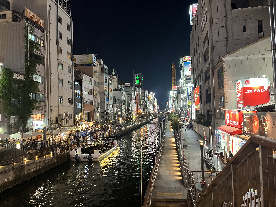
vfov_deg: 53.1
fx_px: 207
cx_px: 138
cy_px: 104
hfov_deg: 67.3
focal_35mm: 26
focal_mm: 5.1
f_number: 1.6
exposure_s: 1/40
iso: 500
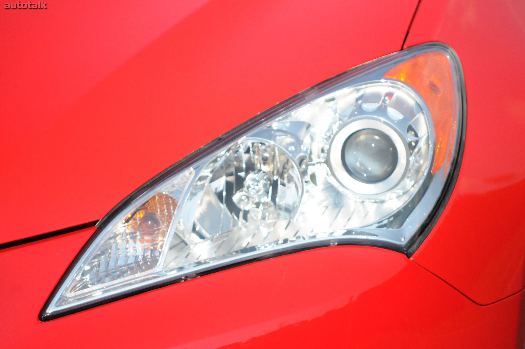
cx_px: 262
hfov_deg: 8.3
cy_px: 174
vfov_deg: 5.5
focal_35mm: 248
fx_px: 3605
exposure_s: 1/8000
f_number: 5.6
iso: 2000
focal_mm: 165
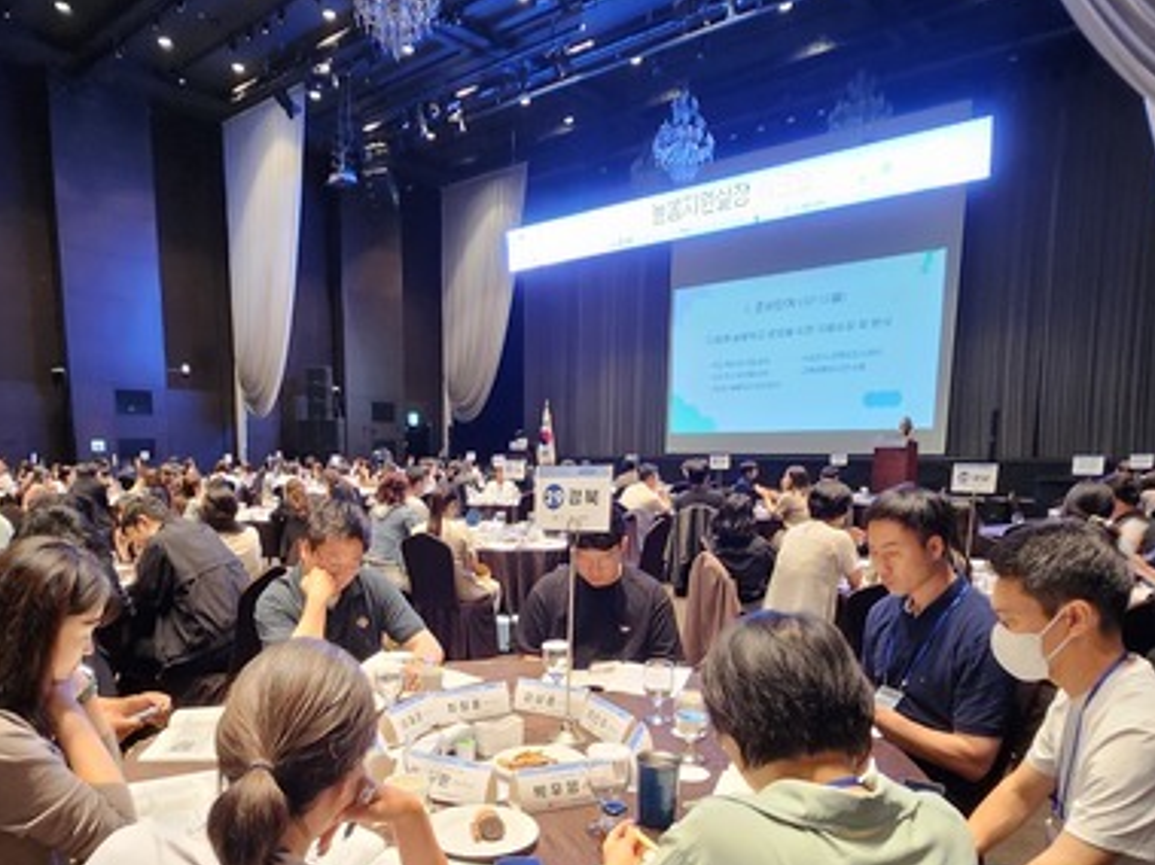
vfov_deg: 54.9
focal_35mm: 24
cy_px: 614
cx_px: 503
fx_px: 801
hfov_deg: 71.3
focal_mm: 1.7
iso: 400
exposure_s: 1/30
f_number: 2.2
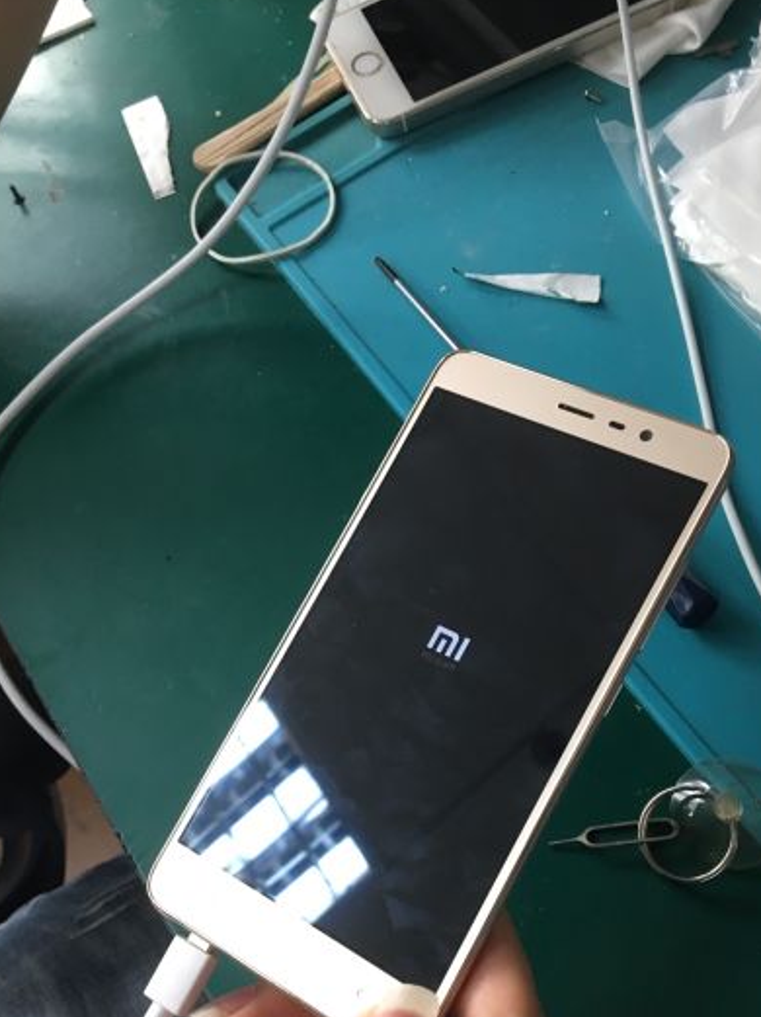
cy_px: 670
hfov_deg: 36.8
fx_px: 1145
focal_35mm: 39
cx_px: 395
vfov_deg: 47.2
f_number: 2.2
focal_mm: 4.15
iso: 100
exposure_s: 1/33
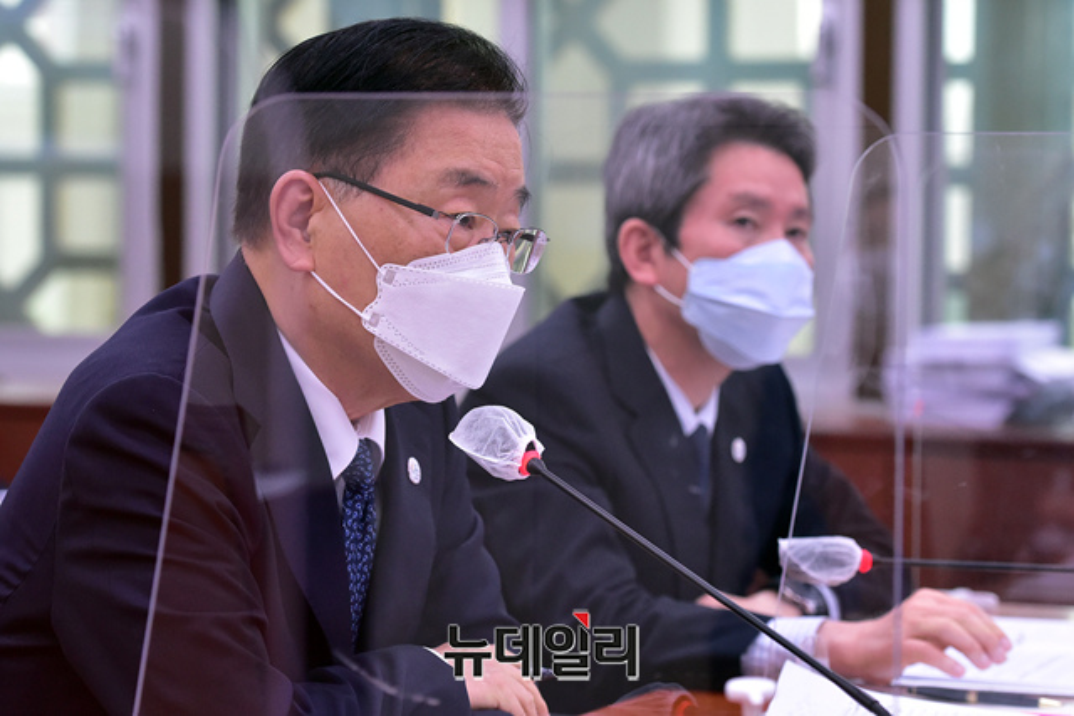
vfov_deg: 14.4
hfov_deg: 21.5
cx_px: 537
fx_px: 2835
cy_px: 358
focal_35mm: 95
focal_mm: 95
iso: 2800
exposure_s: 1/250
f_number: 5
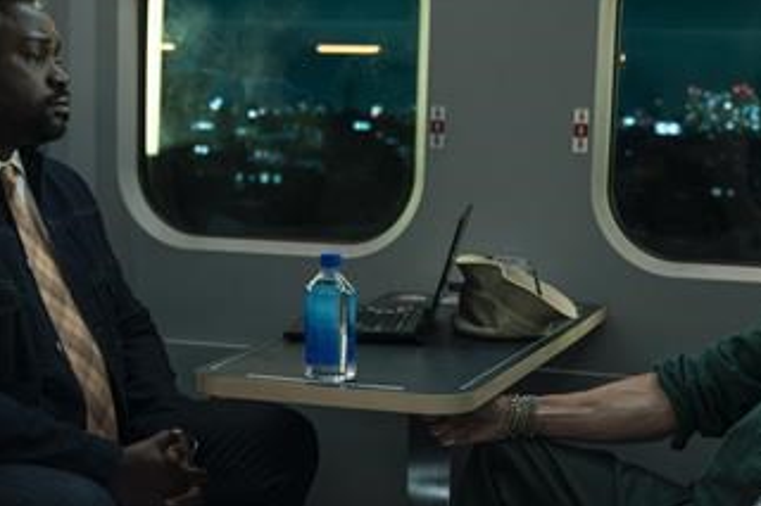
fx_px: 1416
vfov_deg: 20.2
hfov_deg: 30.1
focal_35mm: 67
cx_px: 409
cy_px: 355
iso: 1250
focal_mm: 33
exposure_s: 1/125
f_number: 2.8
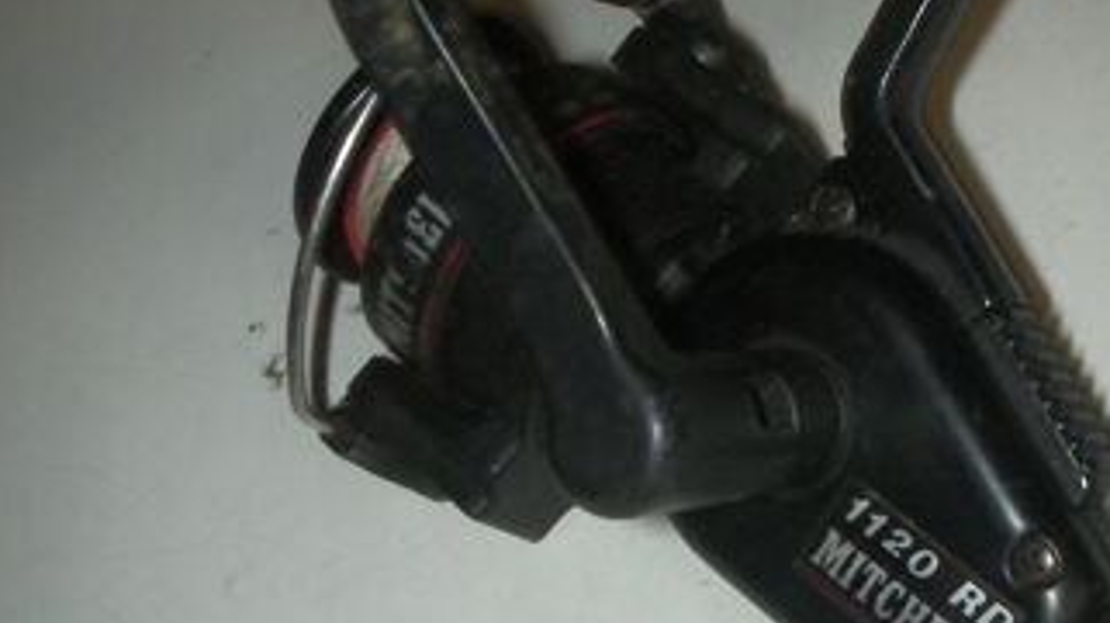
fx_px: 1823
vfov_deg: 19.4
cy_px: 308
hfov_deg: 33.6
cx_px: 737
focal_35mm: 62
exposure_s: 1/30
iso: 200
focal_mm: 6.3
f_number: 5.6
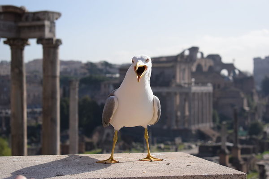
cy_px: 90
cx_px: 134
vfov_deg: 16.6
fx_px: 616
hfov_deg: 24.6
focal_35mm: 82
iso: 800
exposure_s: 1/4000
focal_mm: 55
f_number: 5.6
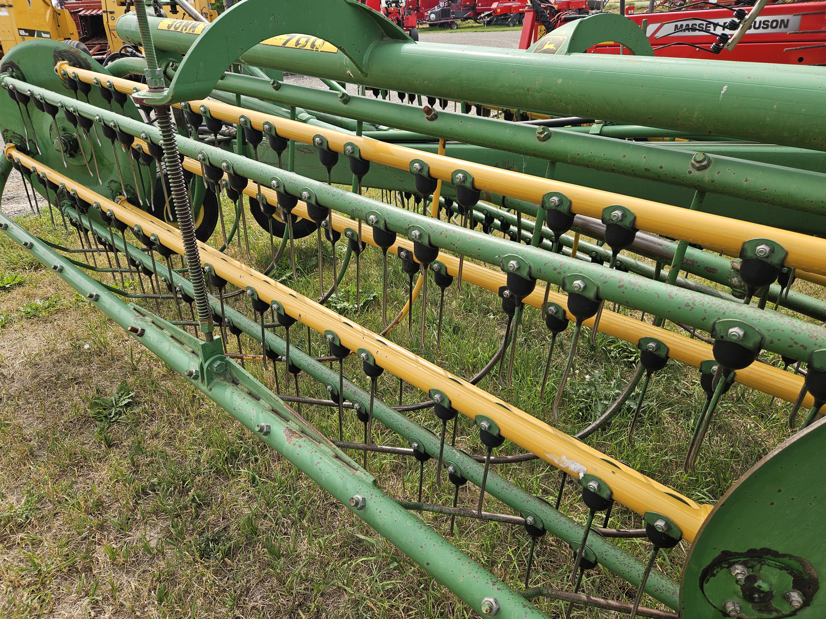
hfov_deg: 73.9
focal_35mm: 23
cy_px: 310
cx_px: 413
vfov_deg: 58.9
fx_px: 549
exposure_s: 1/679
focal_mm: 5.4
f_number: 1.8
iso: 25
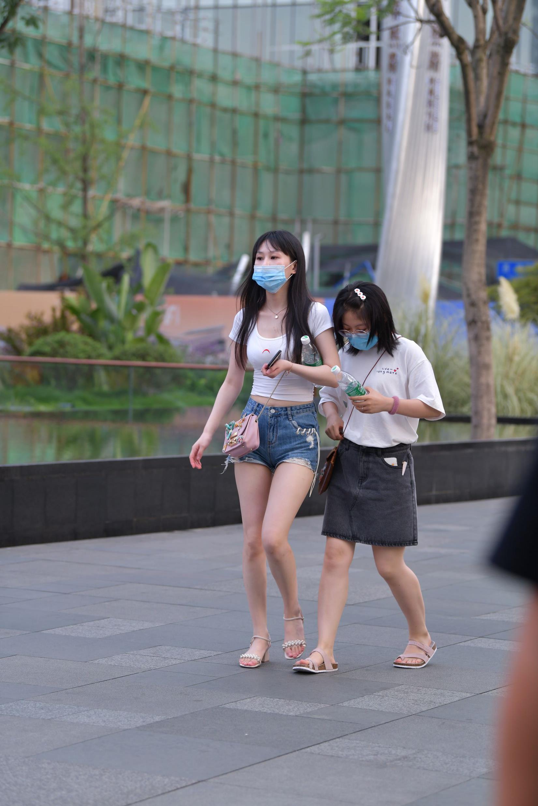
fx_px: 2353
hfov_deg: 13.0
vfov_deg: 19.5
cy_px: 403
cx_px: 269
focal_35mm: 105
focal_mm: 105
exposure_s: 1/640
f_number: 3.5
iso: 500
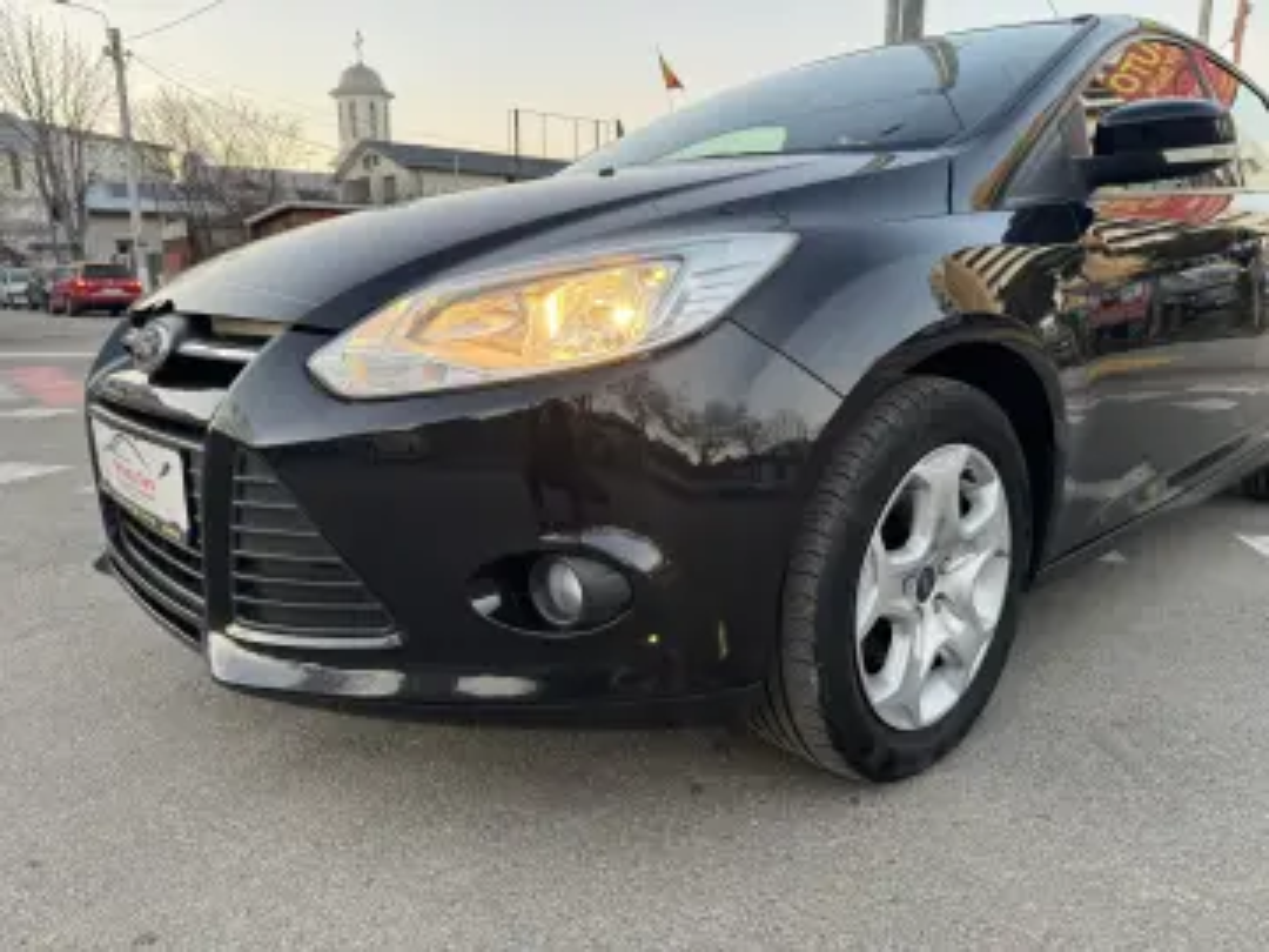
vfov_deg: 56.8
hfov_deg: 71.6
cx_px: 634
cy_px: 476
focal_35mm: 24
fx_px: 880
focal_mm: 6.76
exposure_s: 1/110
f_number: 1.78
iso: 160
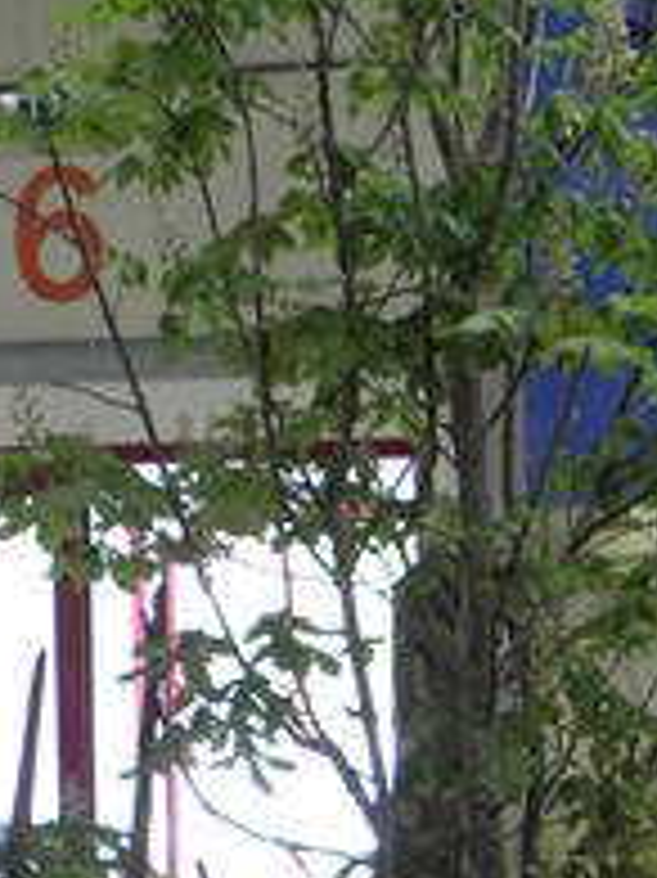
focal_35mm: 125
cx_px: 986
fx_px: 3167
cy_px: 1175
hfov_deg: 11.4
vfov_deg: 15.0
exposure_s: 1/10
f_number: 3.2
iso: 125
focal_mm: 6.85
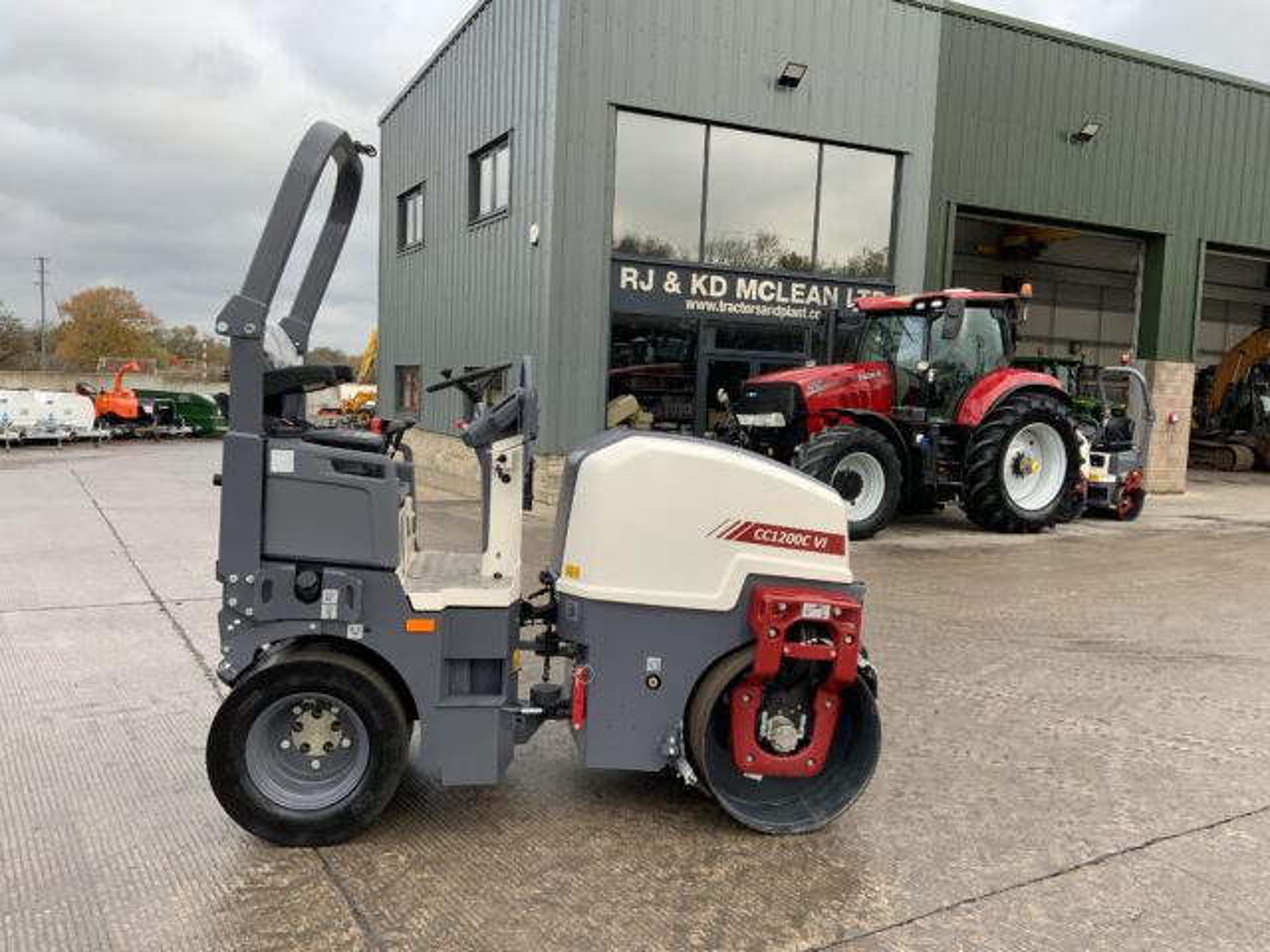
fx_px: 1064
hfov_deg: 61.7
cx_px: 635
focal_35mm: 29
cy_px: 476
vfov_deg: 48.2
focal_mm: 3
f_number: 1.8
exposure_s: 1/223
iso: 16
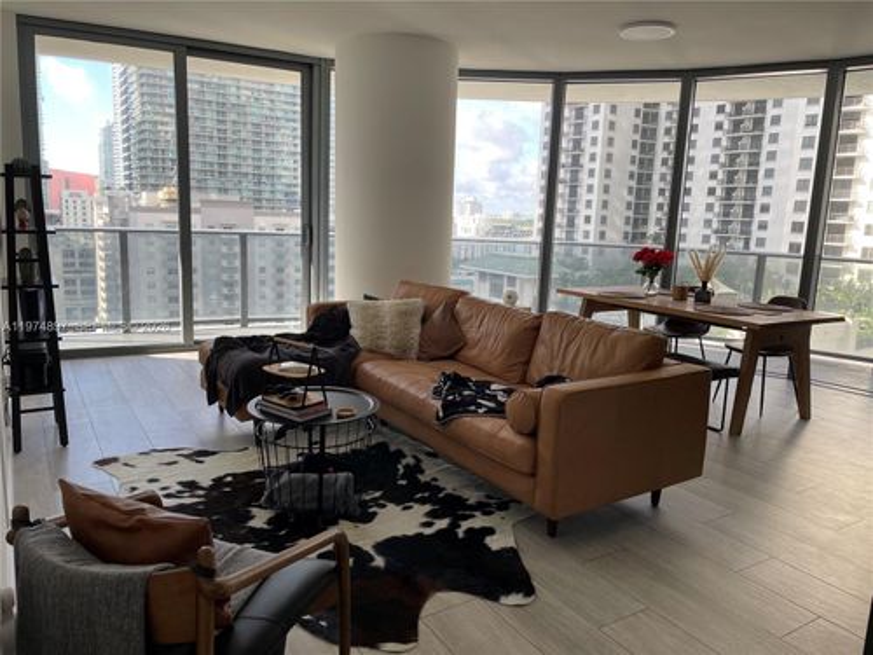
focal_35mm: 26
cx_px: 436
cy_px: 328
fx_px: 656
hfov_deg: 67.3
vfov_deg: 53.1
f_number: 1.6
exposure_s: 1/121
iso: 32
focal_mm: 4.2
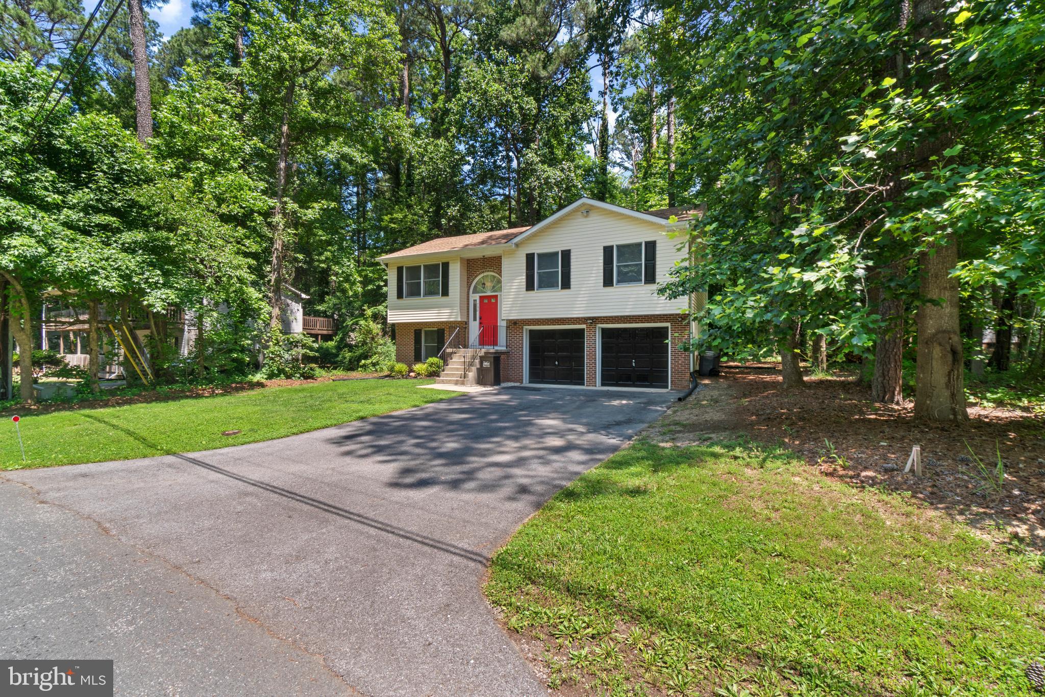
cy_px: 348
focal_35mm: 15
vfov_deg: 77.3
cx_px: 522
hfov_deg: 100.4
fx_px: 435
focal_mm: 10
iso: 100
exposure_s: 1/13
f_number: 13
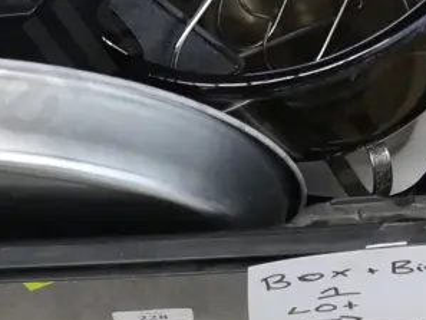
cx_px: 251
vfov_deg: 10.6
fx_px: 1699
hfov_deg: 14.3
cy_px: -72
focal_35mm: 138
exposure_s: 1/30
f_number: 4.5
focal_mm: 20
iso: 3200
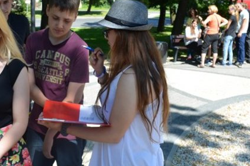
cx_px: 78
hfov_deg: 38.4
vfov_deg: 26.4
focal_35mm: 51
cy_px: 74
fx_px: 353
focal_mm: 22
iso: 100
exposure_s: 1/125
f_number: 7.1
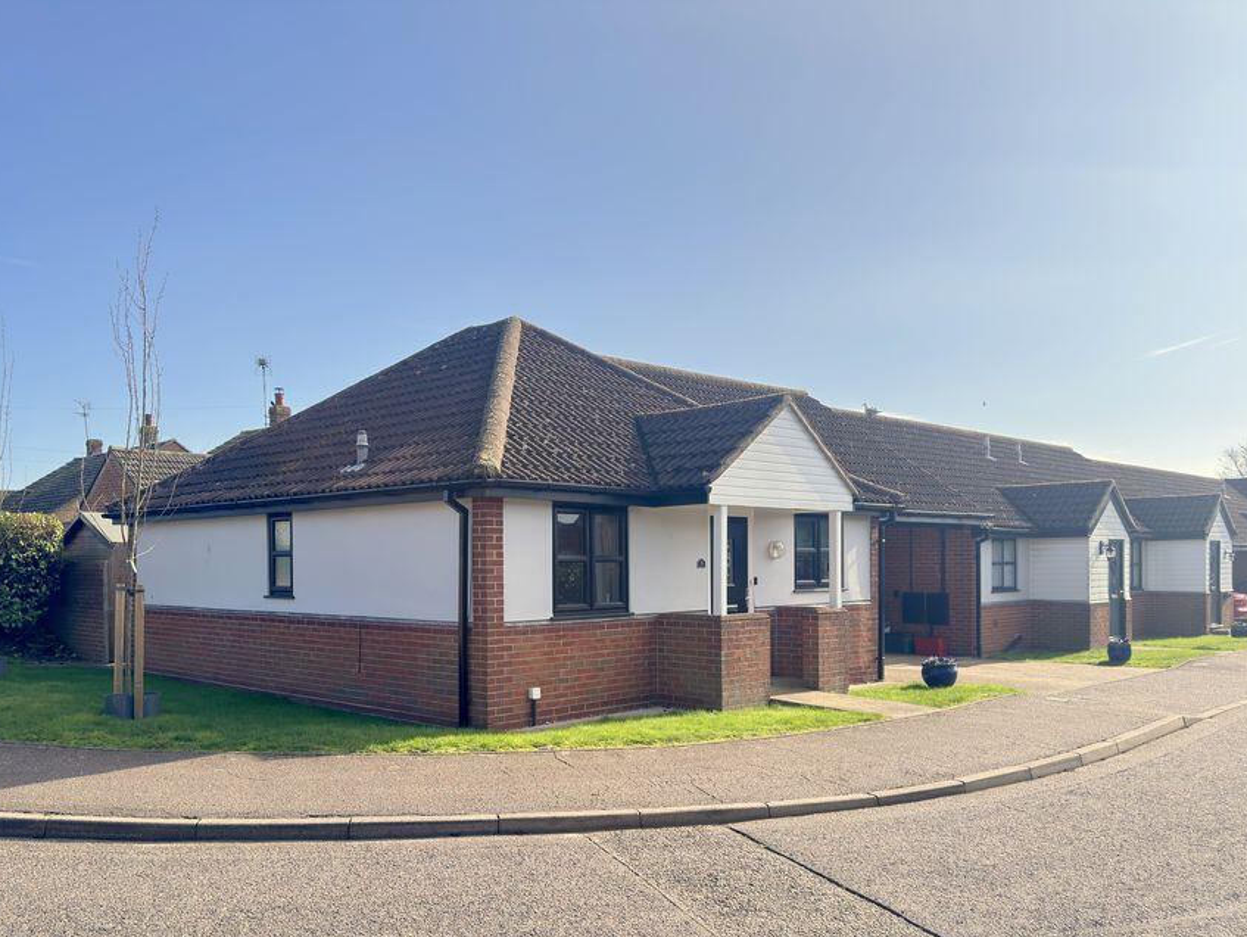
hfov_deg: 61.5
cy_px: 563
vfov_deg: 48.0
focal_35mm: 29
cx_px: 555
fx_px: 1045
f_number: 1.78
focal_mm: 6.76
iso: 100
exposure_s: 1/4049
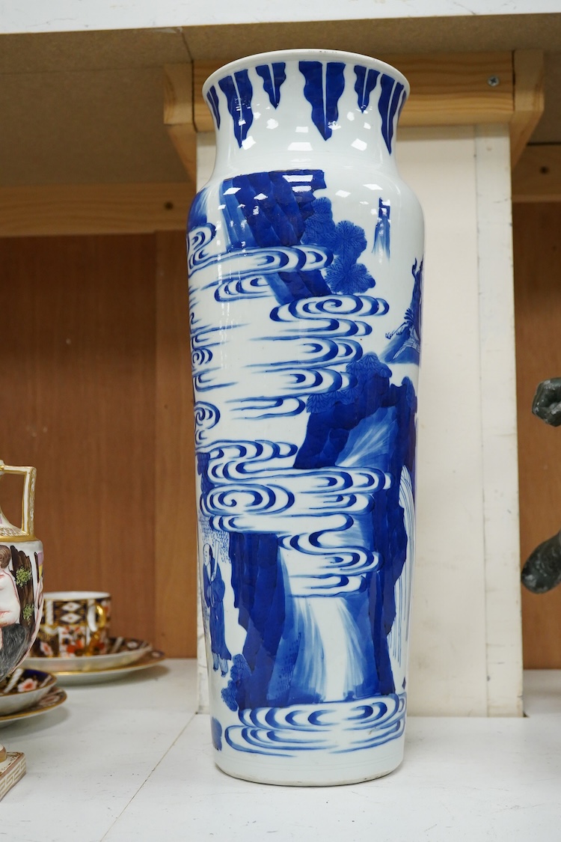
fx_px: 1052
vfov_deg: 43.6
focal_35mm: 45
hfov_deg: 29.9
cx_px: 280
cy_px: 421
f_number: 10
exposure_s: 1/160
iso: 2500
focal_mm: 30
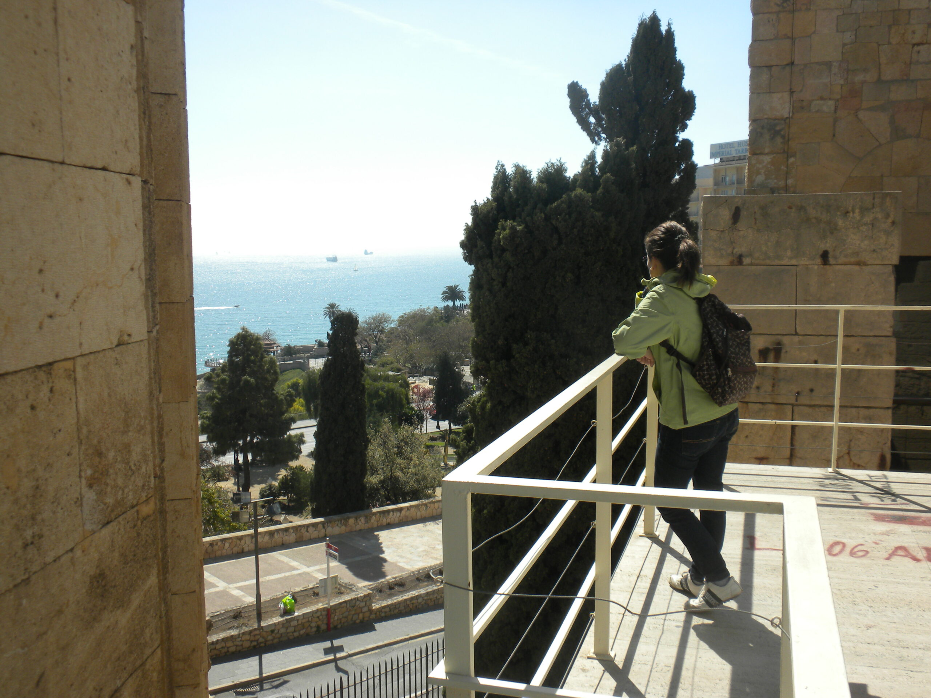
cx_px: 466
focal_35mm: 37
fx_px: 995
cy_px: 349
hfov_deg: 50.1
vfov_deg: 38.7
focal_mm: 6.6
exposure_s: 1/112
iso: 64
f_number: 10
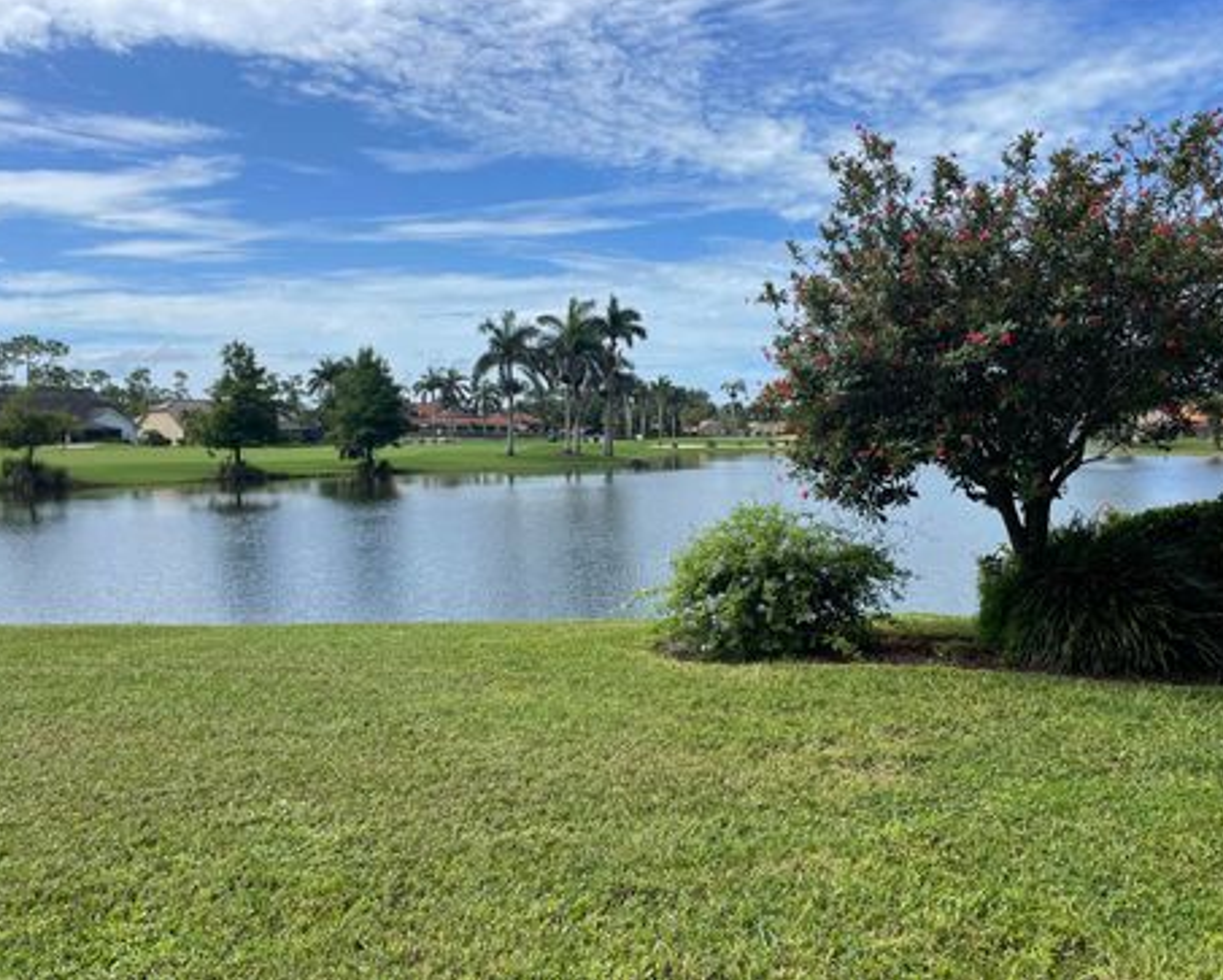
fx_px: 1014
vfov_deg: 51.6
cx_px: 661
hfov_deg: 62.1
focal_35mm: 28
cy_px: 487
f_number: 1.6
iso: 32
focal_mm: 4.2
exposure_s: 1/3731
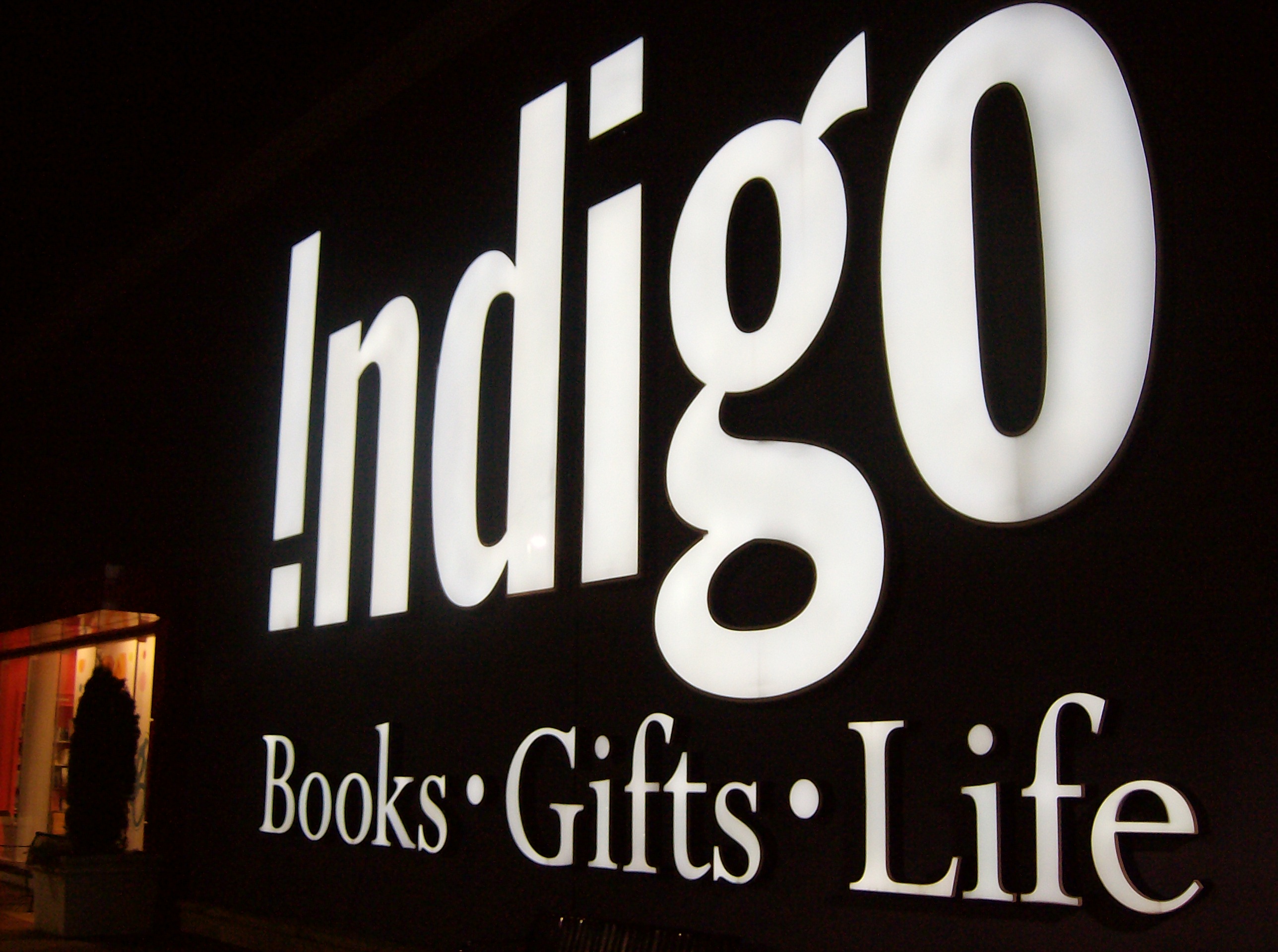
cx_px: 639
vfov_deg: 39.5
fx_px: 1326
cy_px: 476
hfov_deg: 51.5
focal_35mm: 36
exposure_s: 1/60.9
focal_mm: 6
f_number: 2.8
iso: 200
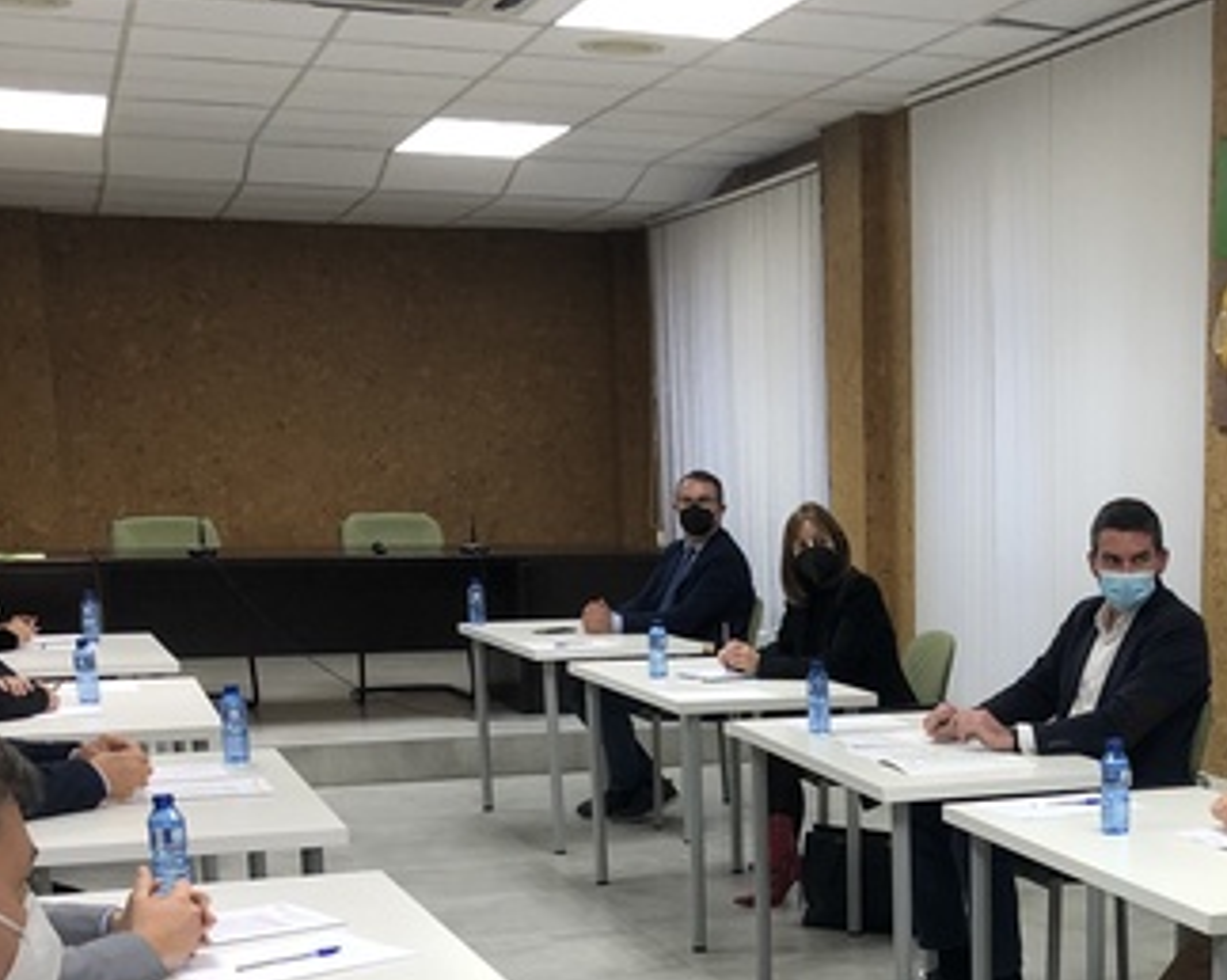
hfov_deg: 29.8
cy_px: 919
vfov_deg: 24.1
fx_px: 2214
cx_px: 1083
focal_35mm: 61
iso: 25
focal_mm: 3.99
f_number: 1.8
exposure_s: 1/33
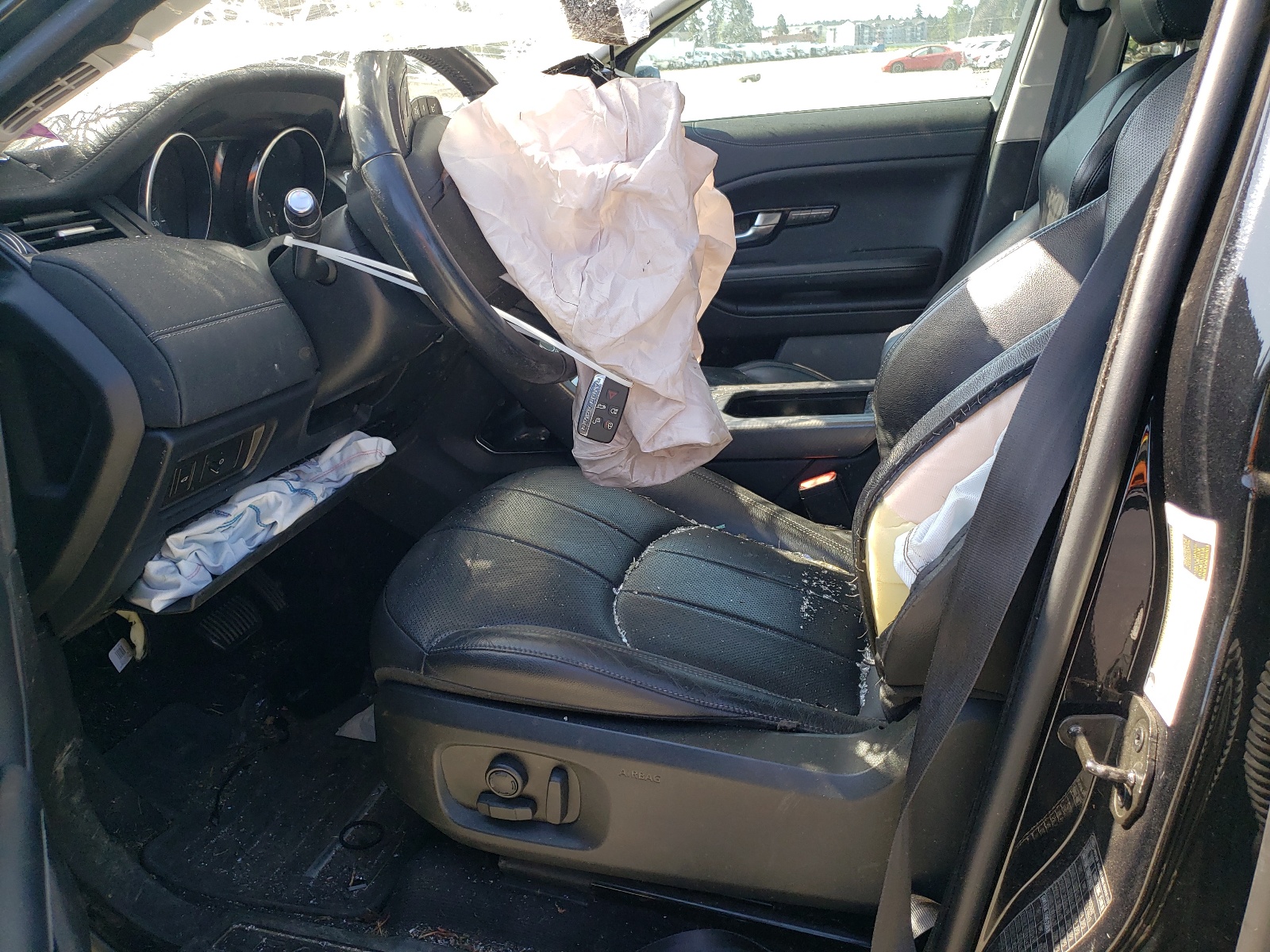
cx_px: 635
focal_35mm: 26
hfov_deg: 67.3
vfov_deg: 53.1
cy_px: 476
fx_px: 954
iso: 50
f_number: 1.5
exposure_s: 1/323
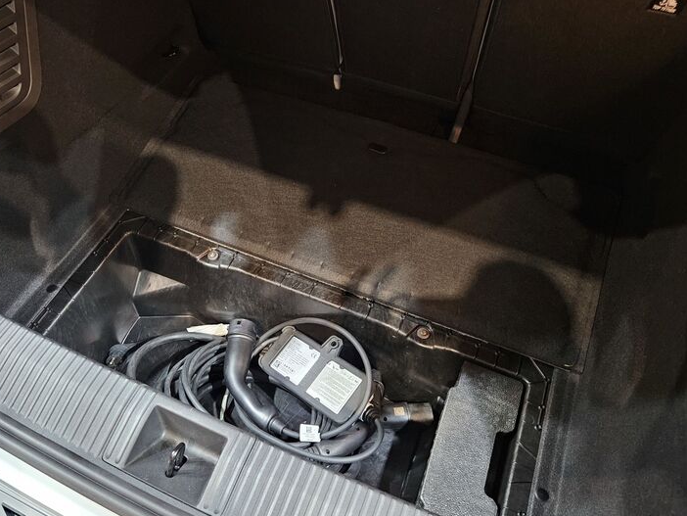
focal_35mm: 28
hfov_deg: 62.9
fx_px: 556
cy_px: 274
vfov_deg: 49.7
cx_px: 278
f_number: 1.8
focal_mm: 5.4
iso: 800
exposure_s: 1/25
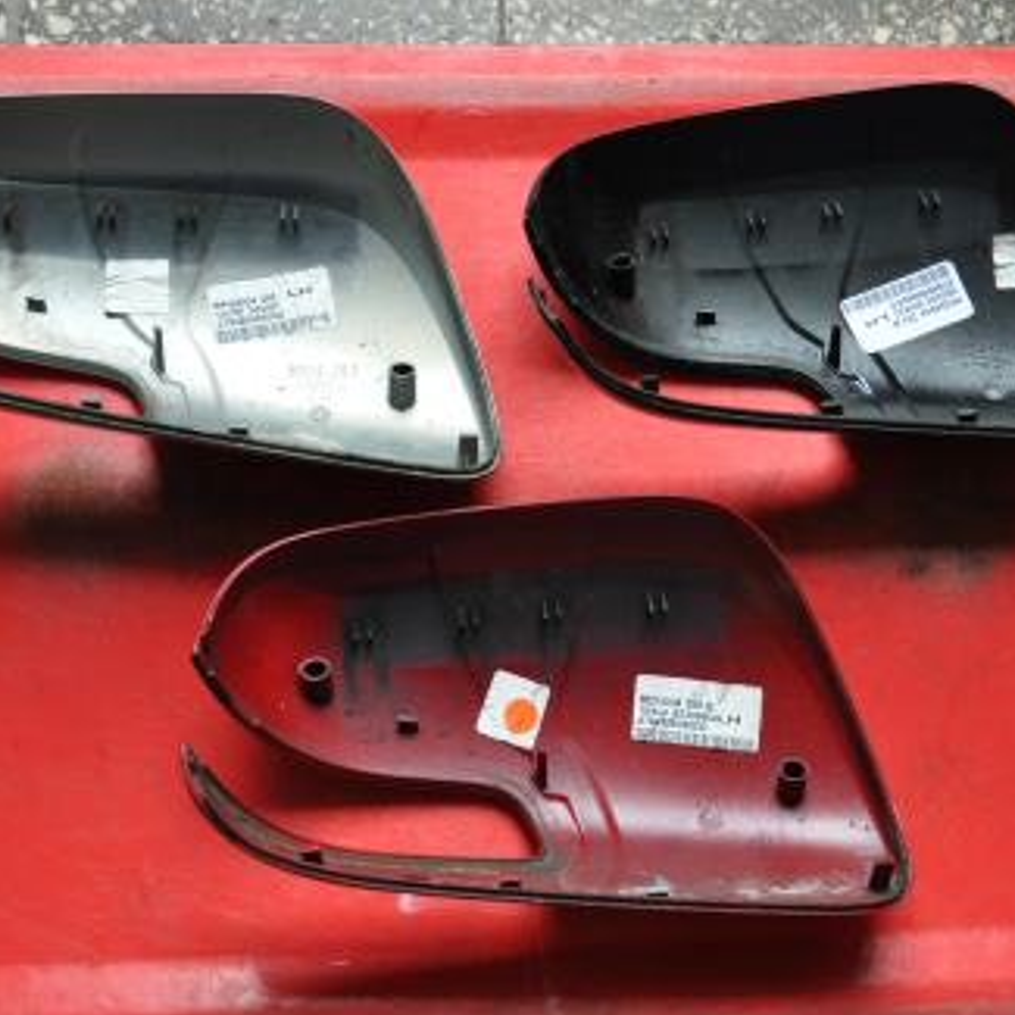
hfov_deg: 36.0
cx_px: 475
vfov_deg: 36.1
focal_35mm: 47
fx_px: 1559
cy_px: 512
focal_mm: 24
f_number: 3.8
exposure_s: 1/50
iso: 800
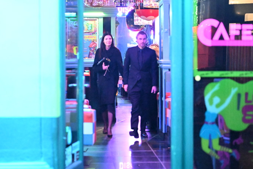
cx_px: 126
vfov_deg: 13.0
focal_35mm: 105
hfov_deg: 19.5
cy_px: 84
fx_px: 738
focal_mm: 70
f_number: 2.8
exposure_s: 1/125
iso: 25600
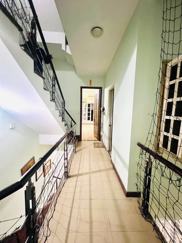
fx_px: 91
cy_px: 122
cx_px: 91
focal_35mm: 13
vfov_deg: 106.2
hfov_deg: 89.9
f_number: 1.8
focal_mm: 1.57
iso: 800
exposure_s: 1/50
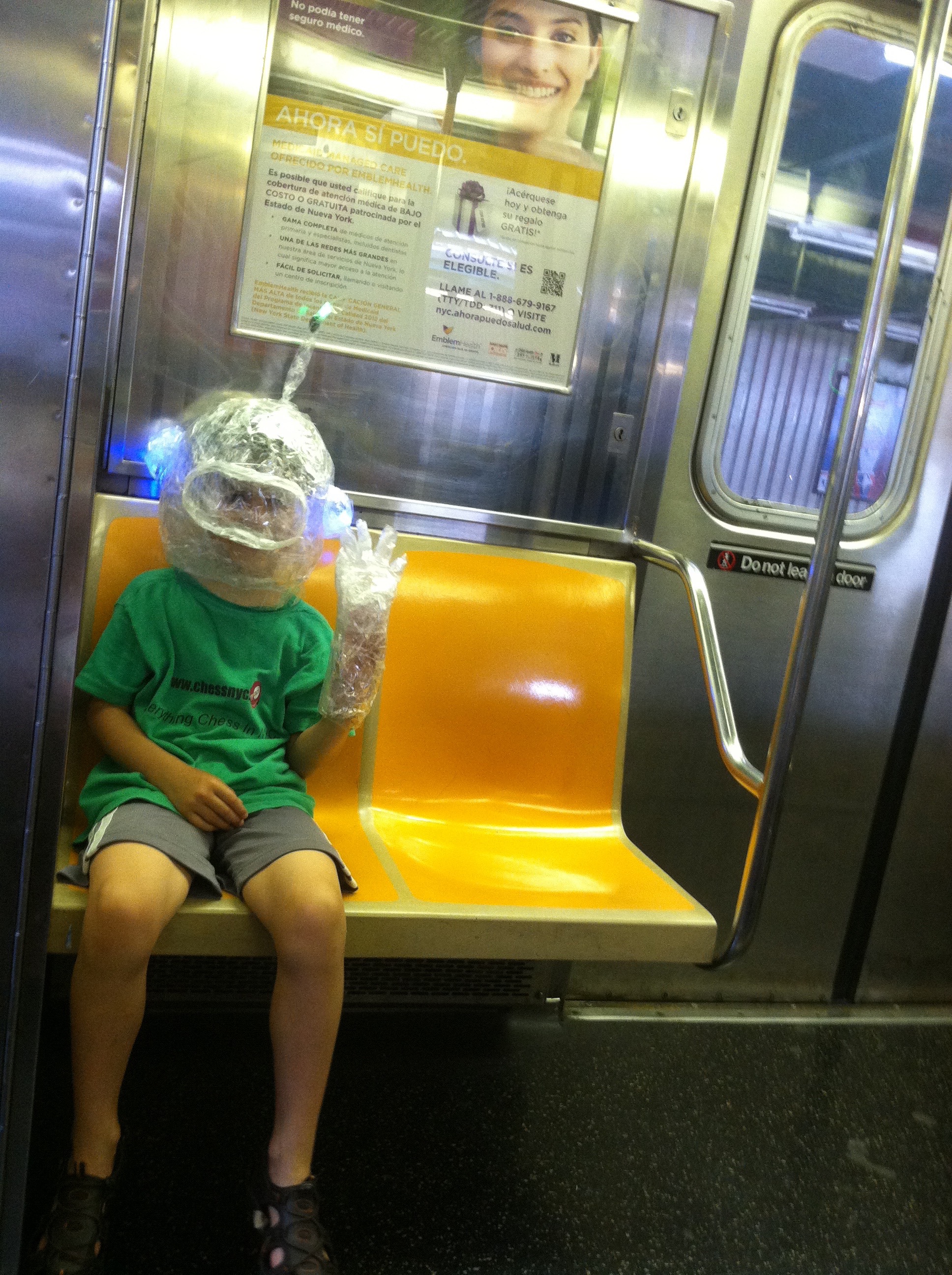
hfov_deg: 40.6
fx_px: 1287
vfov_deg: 52.7
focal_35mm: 35
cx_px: 476
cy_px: 638
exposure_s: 1/15
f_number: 2.8
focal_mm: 3.85
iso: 200
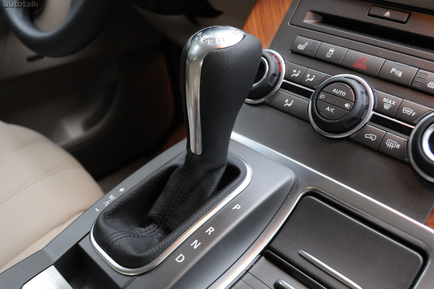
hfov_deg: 53.2
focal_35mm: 36
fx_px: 434
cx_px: 217
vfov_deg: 36.8
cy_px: 144
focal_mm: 24
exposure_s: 1/25
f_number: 5
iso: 2000
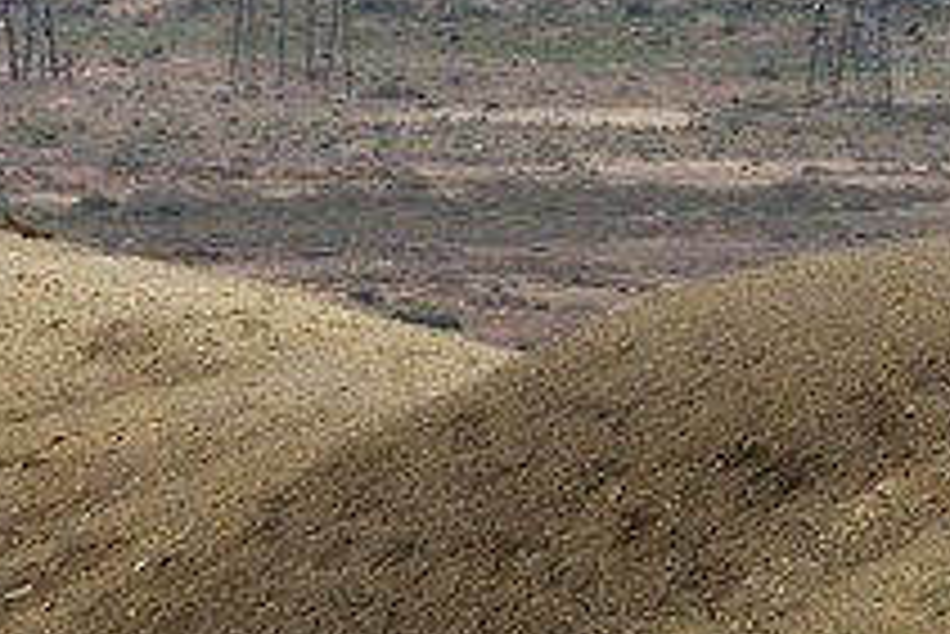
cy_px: -180
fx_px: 40032
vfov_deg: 0.9
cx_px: 3530
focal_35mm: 1516
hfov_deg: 1.4
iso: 400
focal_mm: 200
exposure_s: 1/500
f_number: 11
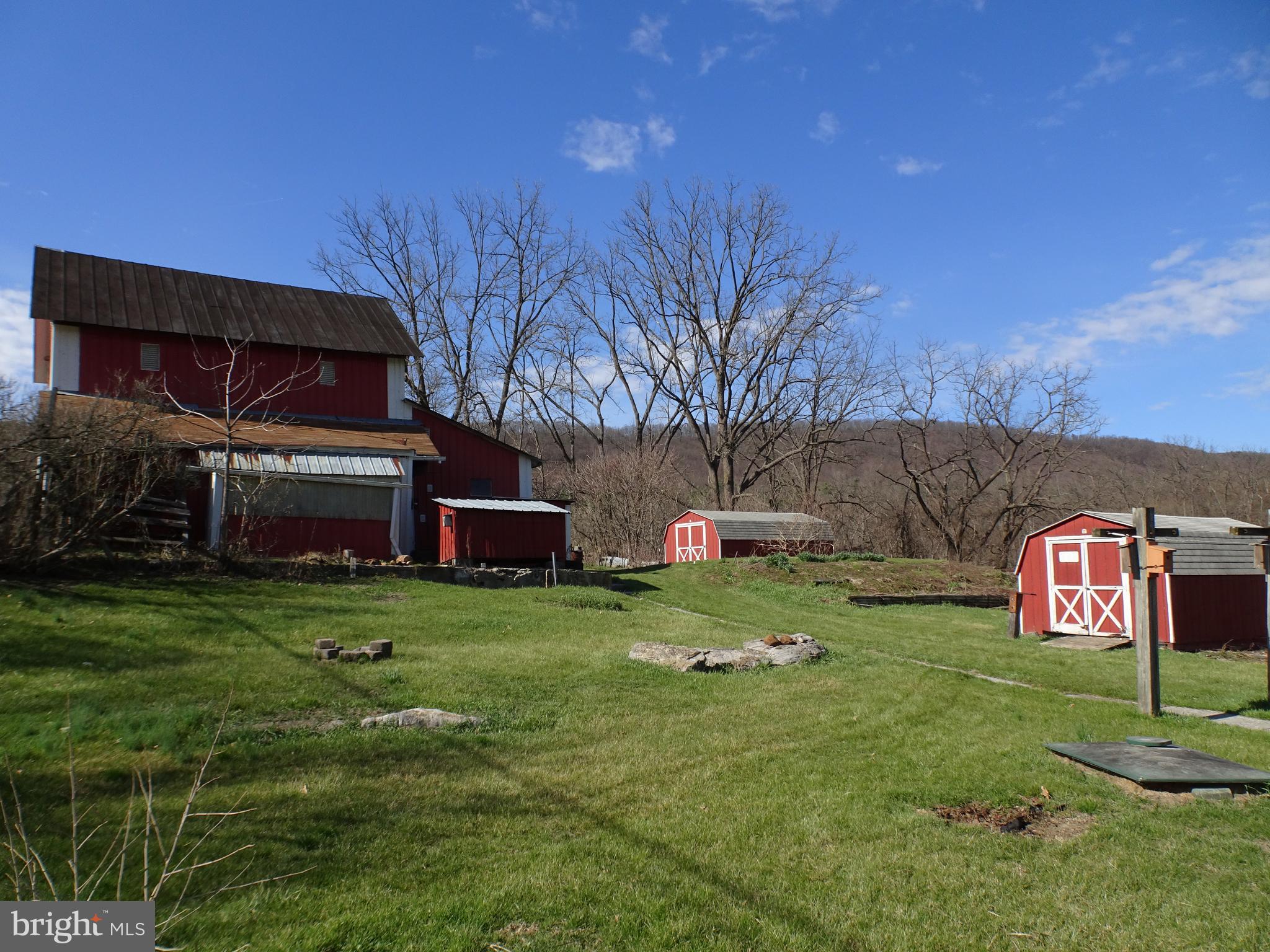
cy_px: 476
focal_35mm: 24
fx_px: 881
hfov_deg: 71.6
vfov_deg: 56.8
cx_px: 635
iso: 80
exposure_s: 1/1000
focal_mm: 4.1
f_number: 3.5
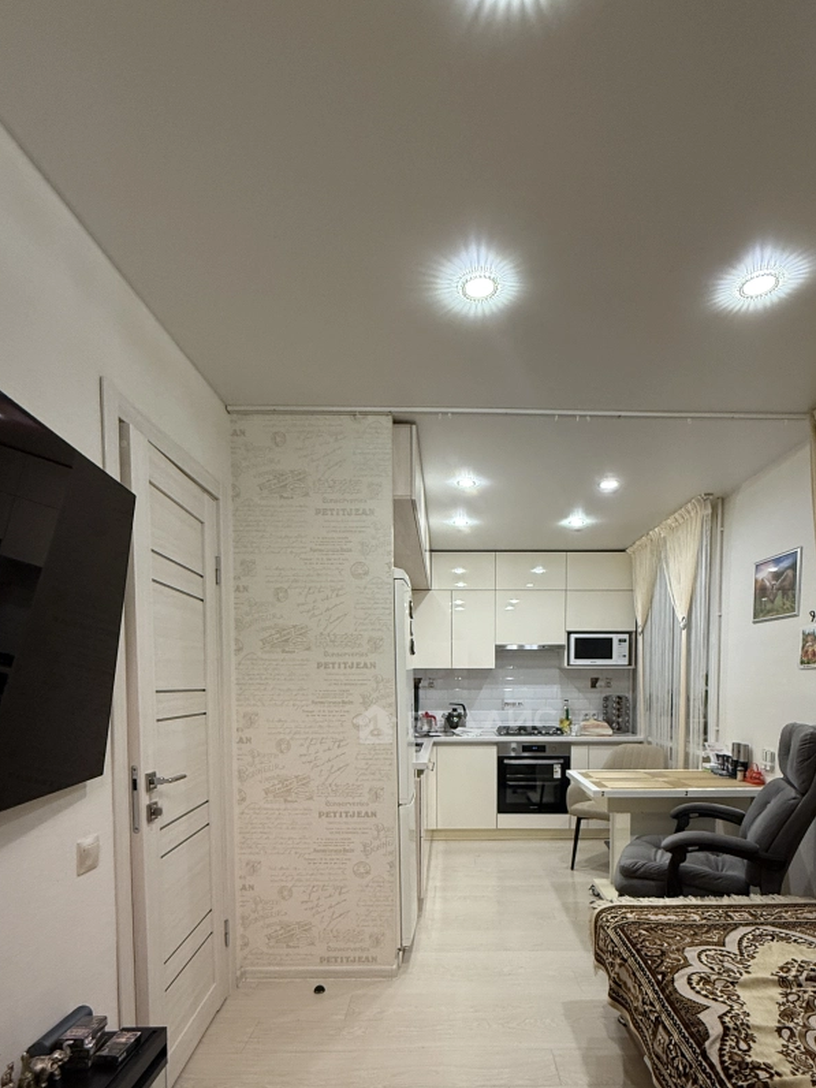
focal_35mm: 19
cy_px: 722
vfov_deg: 81.9
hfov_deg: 68.4
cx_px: 457
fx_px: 597
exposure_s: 1/100
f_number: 2.2
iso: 250
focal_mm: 2.22
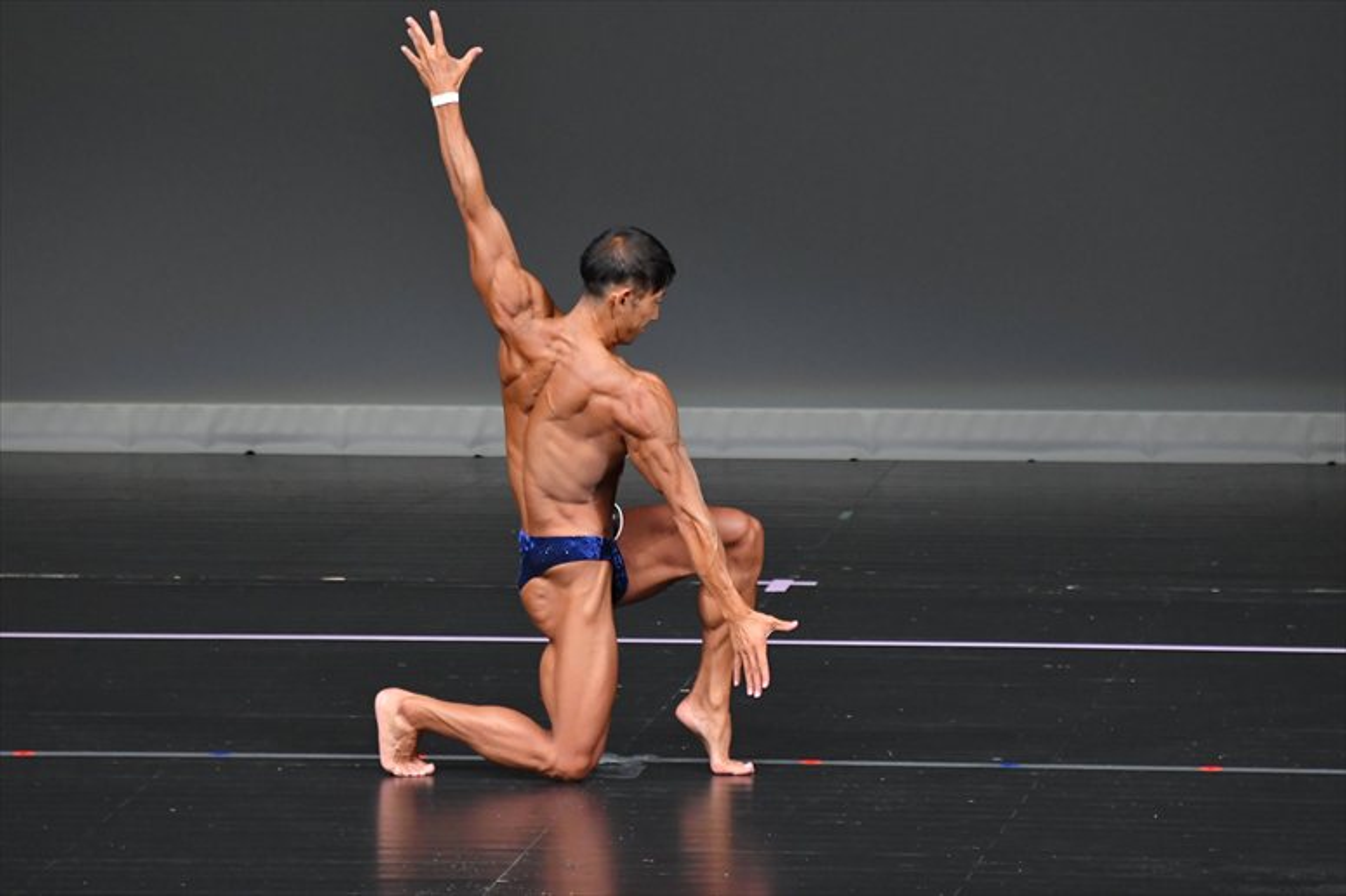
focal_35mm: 345
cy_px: 448
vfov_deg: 4.0
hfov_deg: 6.0
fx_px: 12893
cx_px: 673
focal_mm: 230
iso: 4000
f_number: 5.6
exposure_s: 1/400
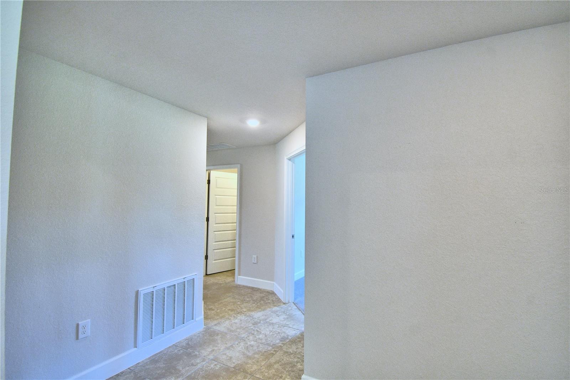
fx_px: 253
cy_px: 190
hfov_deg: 96.7
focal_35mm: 16
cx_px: 285
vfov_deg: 73.7
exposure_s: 1/50
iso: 400
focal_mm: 11
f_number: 4.8
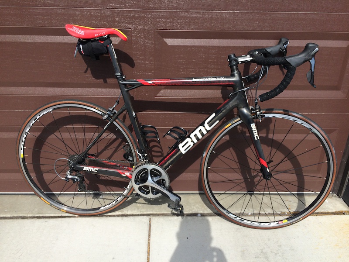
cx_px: 174
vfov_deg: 48.2
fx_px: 292
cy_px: 131
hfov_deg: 61.7
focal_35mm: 29
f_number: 2.2
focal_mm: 4.15
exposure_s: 1/1520
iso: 32
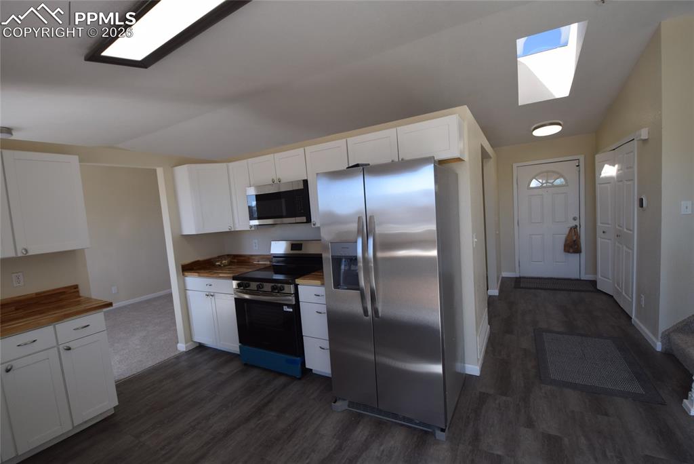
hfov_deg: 100.4
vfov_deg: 77.4
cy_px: 232
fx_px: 289
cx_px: 347
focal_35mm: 15
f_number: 6.3
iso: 400
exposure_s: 1/160
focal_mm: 10
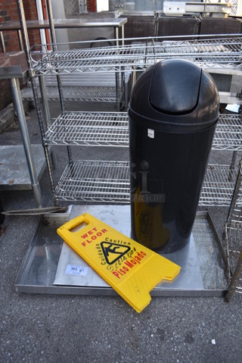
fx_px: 272
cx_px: 121
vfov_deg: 67.4
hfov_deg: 48.0
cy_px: 182
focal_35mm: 27
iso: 200
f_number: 5.6
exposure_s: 1/125
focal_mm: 18
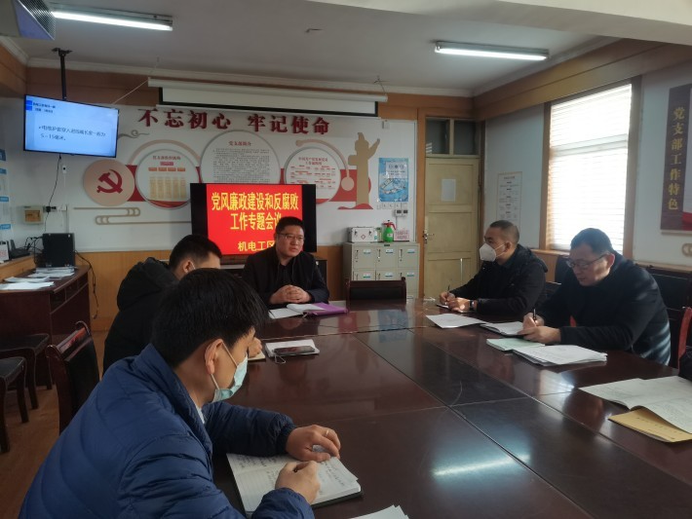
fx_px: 520
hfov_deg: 67.3
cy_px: 260
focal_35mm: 26
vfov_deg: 53.1
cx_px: 346
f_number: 1.8
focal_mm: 4.75
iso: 250
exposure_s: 1/100
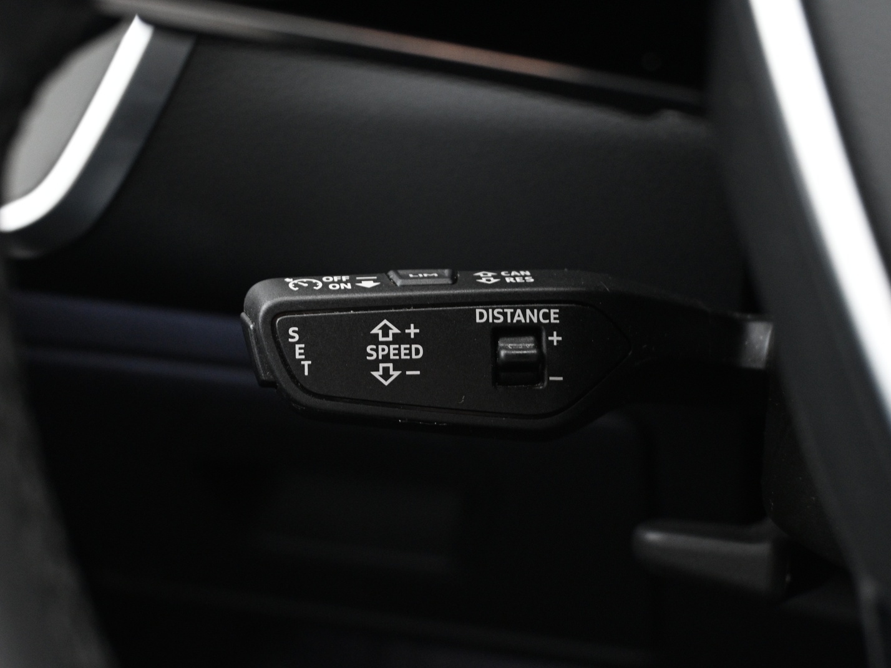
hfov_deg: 31.9
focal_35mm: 61
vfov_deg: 24.2
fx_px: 1558
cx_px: 426
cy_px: 332
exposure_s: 1/4
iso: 1600
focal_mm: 37
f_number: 5.3
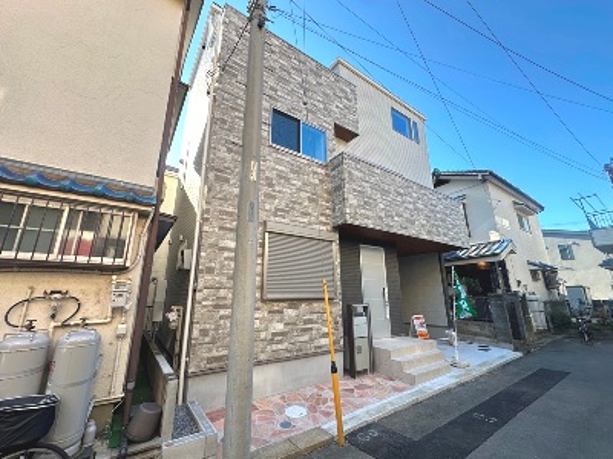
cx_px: 306
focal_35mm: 14
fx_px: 248
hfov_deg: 102.1
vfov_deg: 85.7
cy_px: 230
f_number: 2.2
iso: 40
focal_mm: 2.22
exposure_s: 1/290
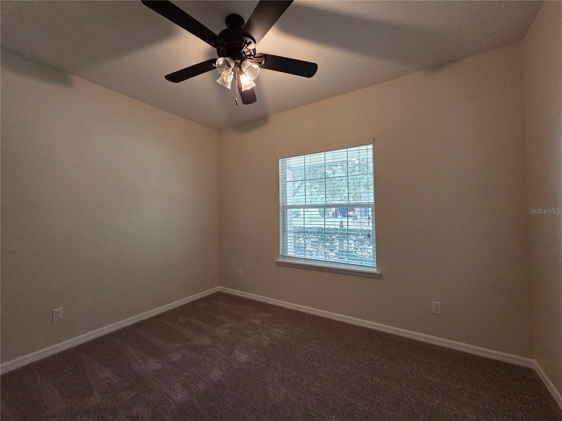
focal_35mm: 13
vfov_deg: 89.9
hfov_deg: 106.2
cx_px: 281
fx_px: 211
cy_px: 210
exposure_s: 1/60
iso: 800
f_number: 2.2
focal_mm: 2.2
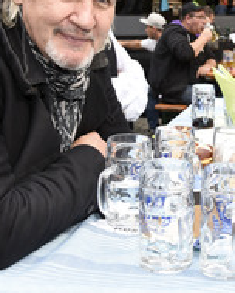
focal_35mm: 67
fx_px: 581
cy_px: 113
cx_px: 231
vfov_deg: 28.2
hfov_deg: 22.1
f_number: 6.3
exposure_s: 1/160
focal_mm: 30
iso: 640
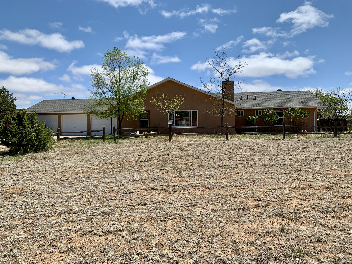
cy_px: 132
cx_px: 176
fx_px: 264
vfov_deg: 53.1
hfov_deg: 67.3
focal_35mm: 26
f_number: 1.8
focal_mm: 4.25
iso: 25
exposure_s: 1/2994
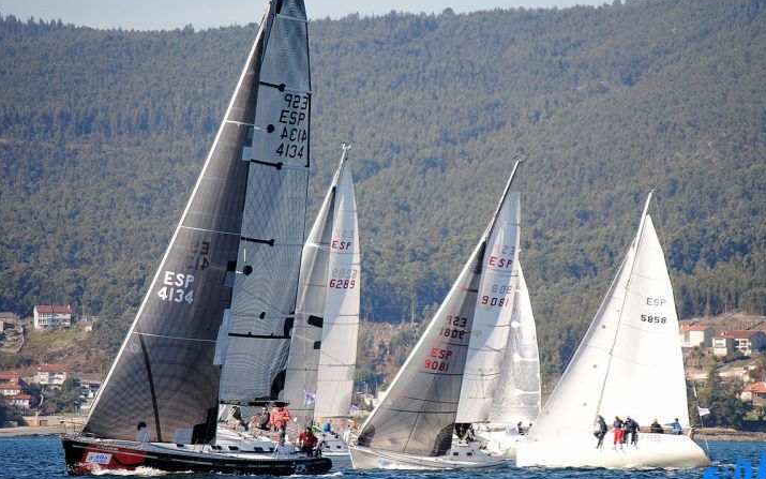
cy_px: 241
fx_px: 5366
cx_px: 391
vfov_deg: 5.1
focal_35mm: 257
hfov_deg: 8.2
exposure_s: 1/640
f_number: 5
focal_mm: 150
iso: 200
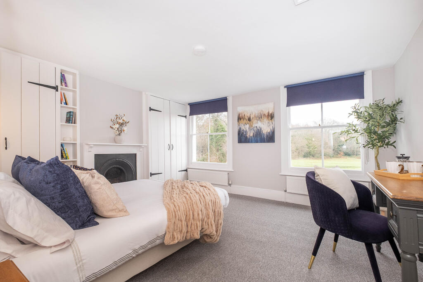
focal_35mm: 15
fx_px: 176
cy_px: 141
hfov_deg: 100.4
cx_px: 212
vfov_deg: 77.3
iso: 500
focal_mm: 10
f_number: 5.6
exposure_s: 1/30
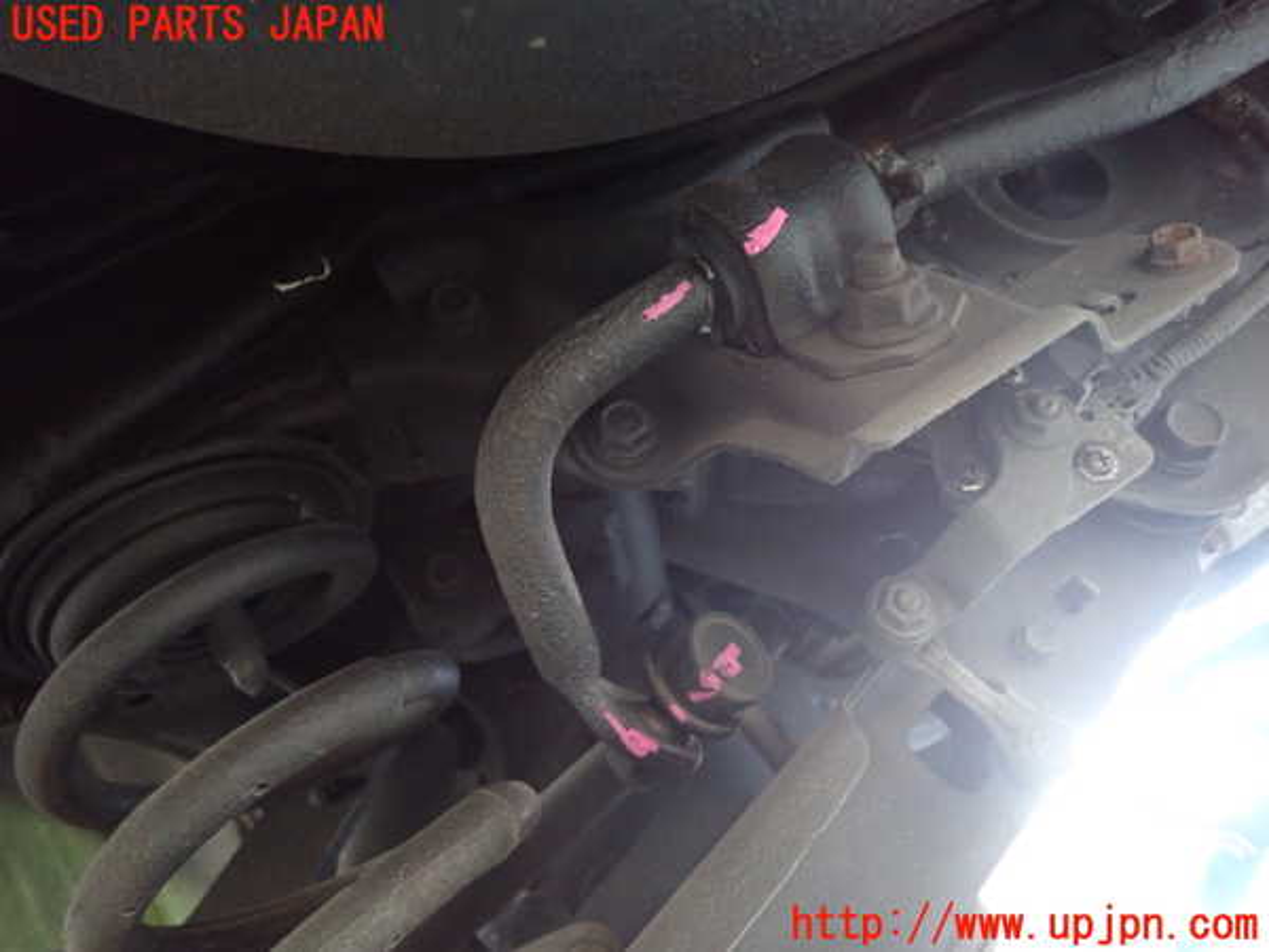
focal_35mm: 25
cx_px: 634
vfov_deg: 54.9
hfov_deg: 69.4
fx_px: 916
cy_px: 476
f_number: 2
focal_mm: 4.5
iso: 800
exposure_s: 1/13
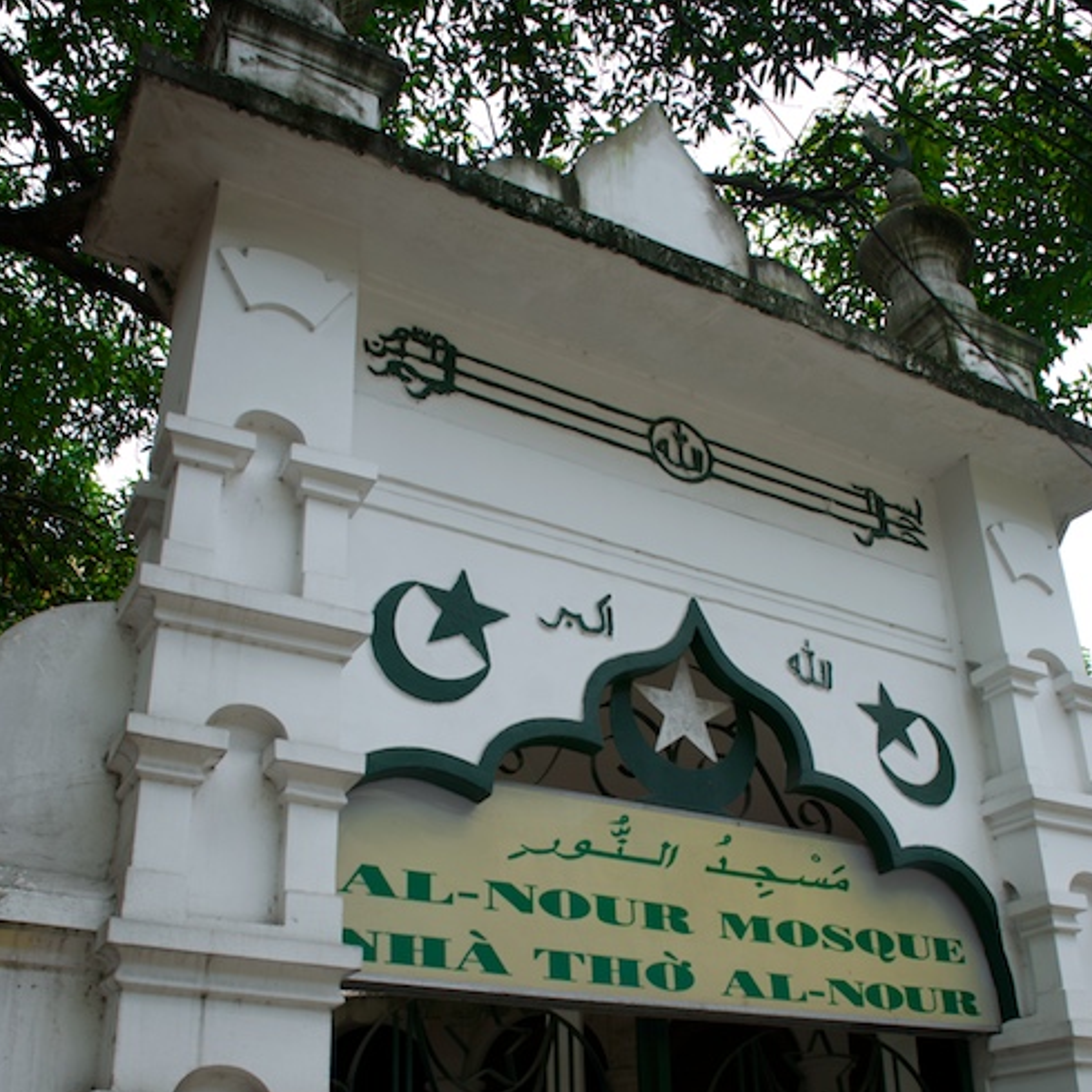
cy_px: 728
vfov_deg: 46.5
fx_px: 1249
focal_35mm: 35
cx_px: 553
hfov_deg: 47.2
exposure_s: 1/200
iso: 100
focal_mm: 18
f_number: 3.5
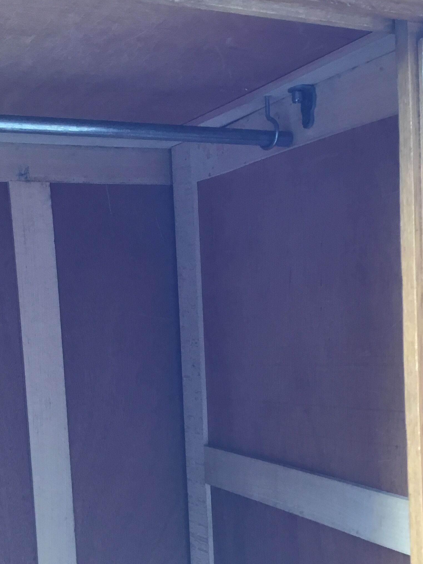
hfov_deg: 29.1
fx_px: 815
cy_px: 391
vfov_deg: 37.6
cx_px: 193
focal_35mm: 50
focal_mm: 3.3
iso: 32
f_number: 2.4
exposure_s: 1/33
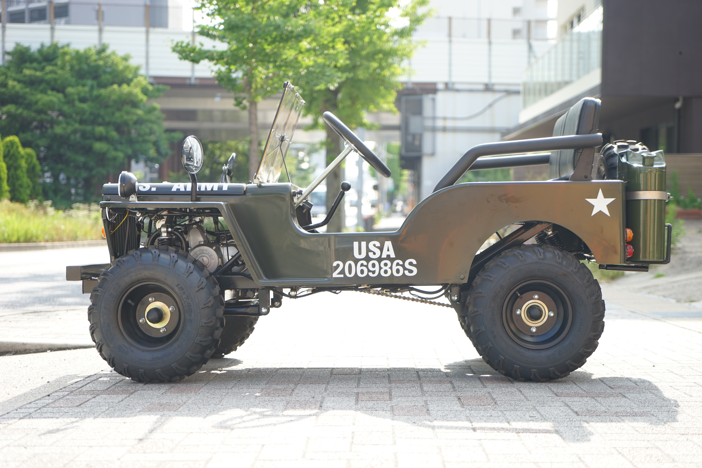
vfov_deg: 21.6
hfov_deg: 31.9
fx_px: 1228
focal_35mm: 63
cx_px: 351
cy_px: 234
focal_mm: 63
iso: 160
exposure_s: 1/80
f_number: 4
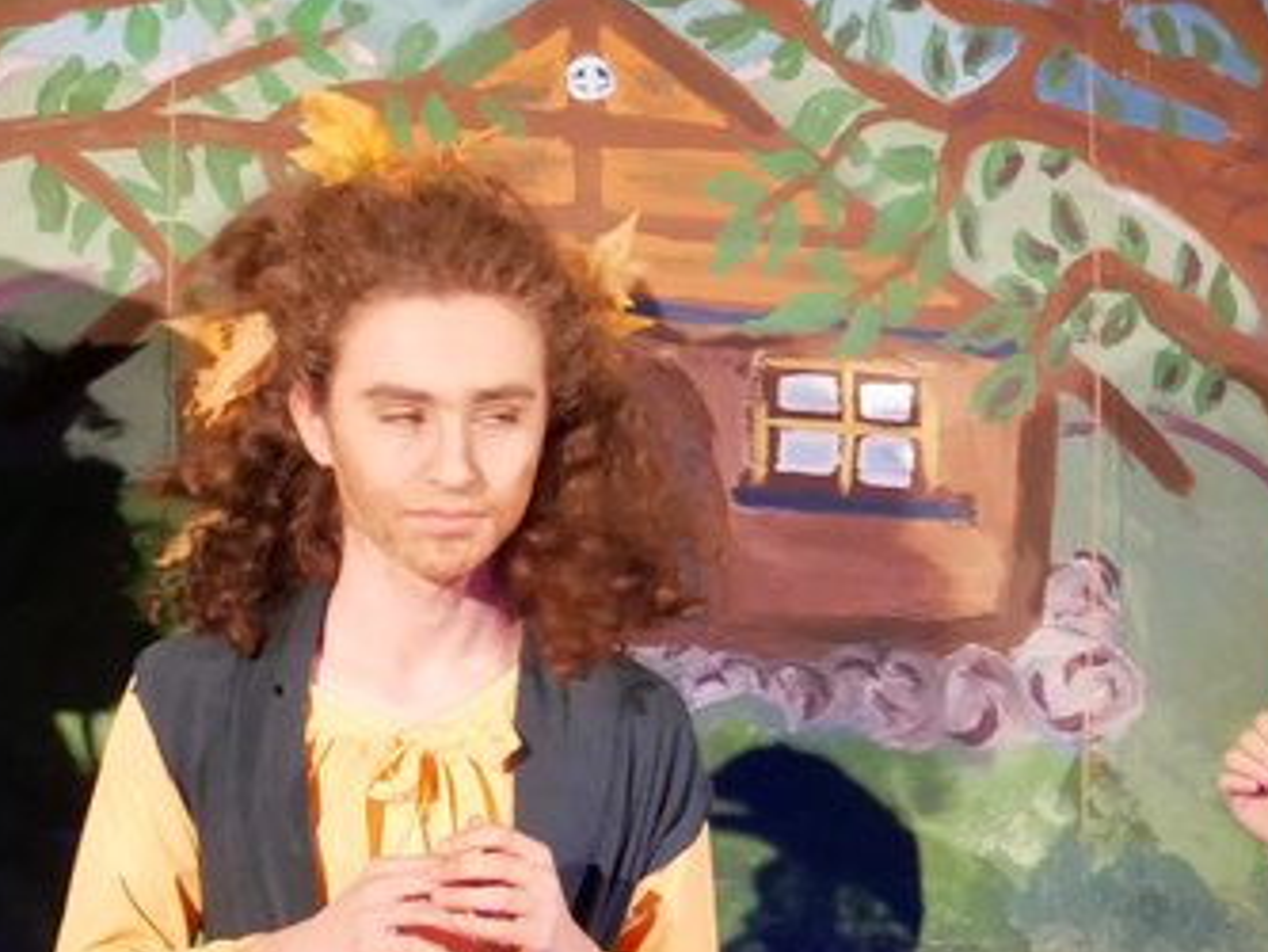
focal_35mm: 120
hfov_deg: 16.4
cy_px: 1173
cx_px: 723
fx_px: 4397
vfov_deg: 12.1
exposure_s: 1/60
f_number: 4.6
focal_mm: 20
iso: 2500
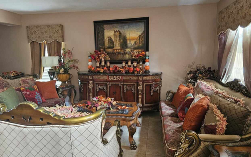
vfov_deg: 49.3
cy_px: 80
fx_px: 171
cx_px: 123
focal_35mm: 25
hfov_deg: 72.5
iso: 500
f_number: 1.7
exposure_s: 1/30
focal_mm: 6.3
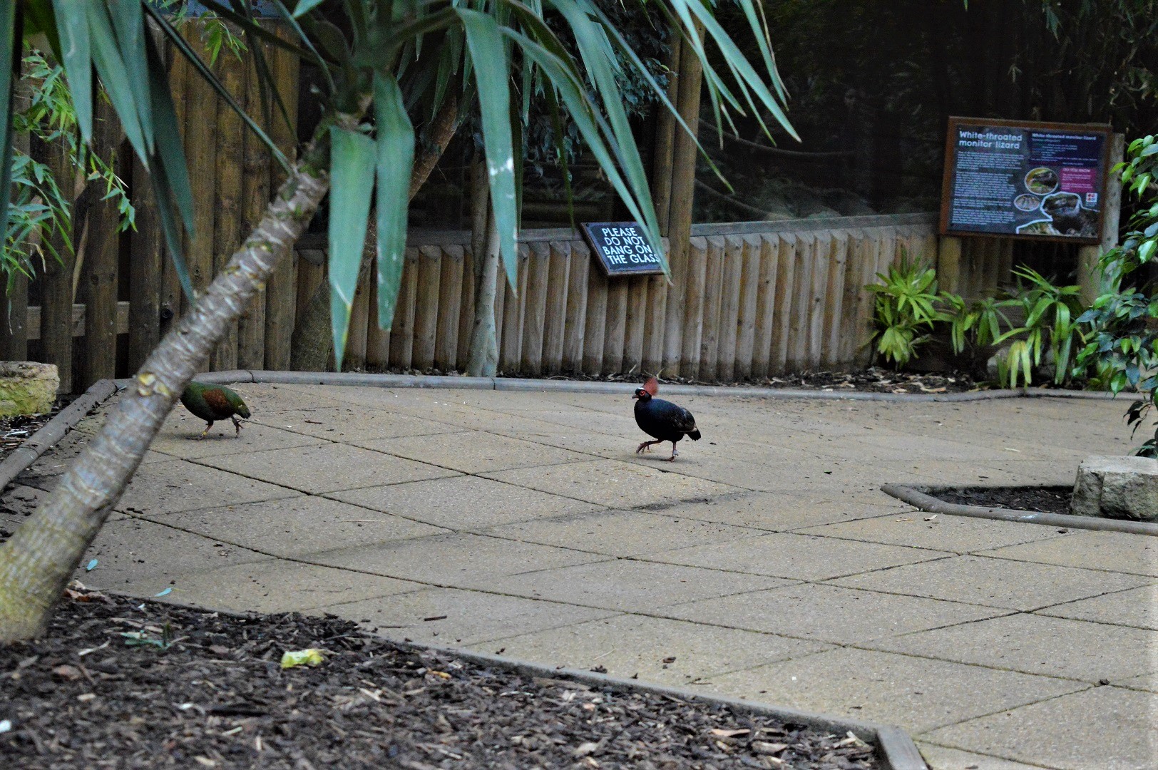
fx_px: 2652
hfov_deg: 24.6
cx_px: 579
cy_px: 385
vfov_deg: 16.5
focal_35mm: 82
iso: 6400
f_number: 5.6
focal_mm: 55
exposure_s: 1/2000
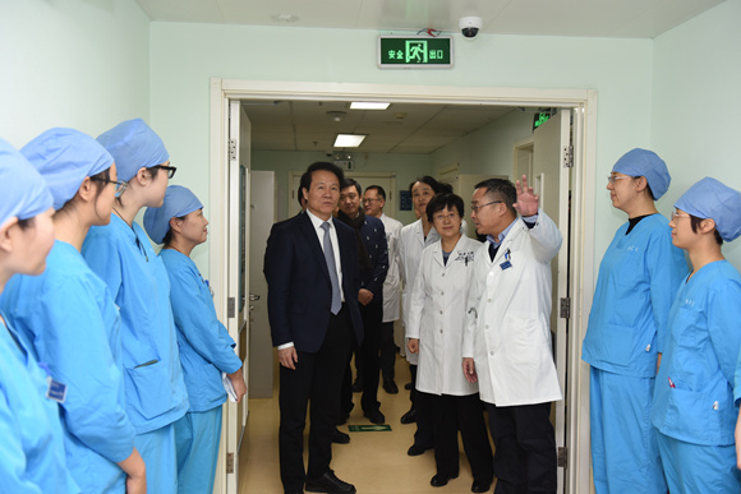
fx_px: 721
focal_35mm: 35
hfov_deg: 54.4
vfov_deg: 37.9
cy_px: 247
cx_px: 370
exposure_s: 1/100
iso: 640
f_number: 3.5
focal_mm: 35
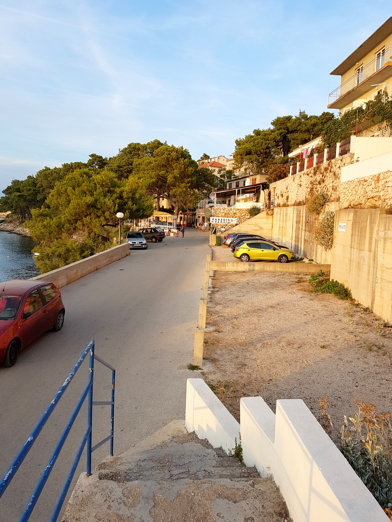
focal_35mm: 26
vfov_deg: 67.3
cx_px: 196
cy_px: 261
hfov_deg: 53.1
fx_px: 393
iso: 40
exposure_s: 1/336
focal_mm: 4.2
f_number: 1.7
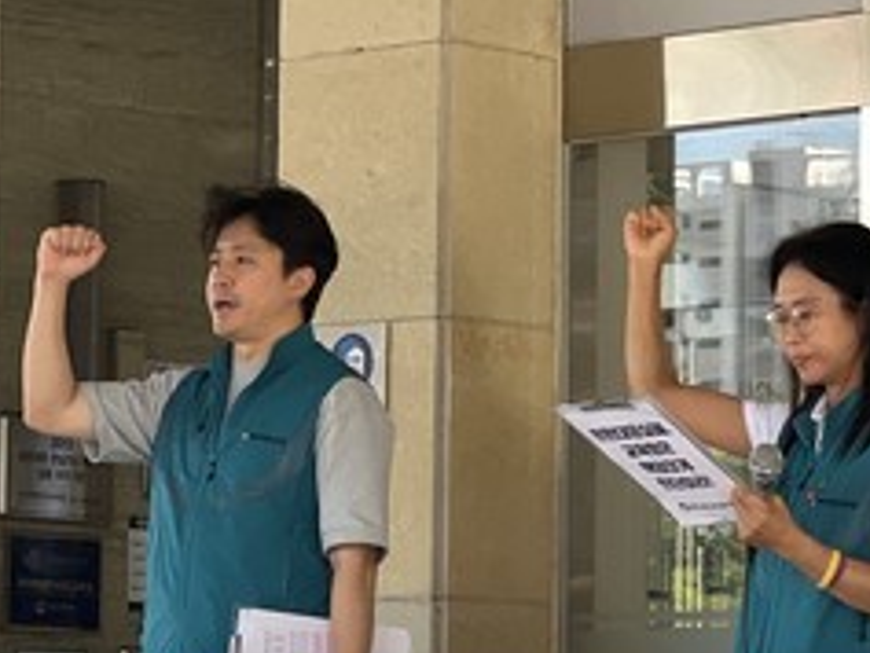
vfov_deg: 7.6
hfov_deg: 10.1
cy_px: 583
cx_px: 514
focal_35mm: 195
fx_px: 4903
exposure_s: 1/121
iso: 64
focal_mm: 9
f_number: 2.8
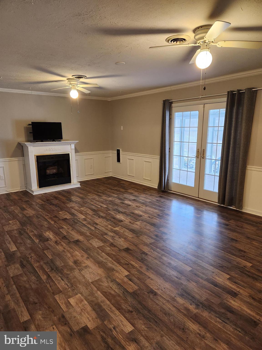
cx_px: 131
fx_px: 232
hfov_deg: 58.9
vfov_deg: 73.9
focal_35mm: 23
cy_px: 175
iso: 400
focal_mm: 5.4
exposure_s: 1/120
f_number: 1.8
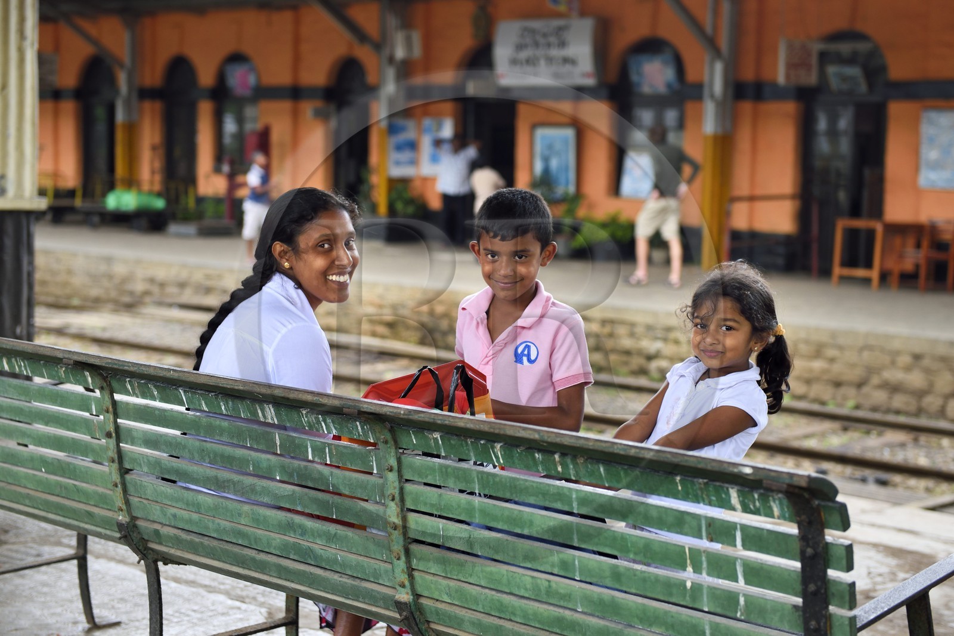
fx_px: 1590
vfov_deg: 22.6
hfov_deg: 33.4
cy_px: 318
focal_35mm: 60
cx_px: 477
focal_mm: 60
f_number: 3.5
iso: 400
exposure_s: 1/320
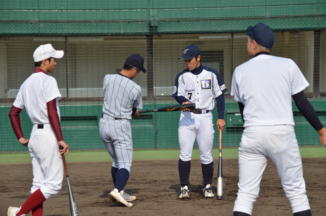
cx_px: 163
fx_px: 2033
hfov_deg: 9.2
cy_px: 108
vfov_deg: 6.1
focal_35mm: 225
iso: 400
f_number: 8
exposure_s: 1/2000
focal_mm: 150
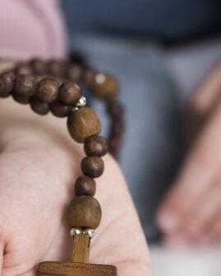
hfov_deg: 9.1
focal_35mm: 167
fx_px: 1367
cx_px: -80
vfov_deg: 11.5
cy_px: 212
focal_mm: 50
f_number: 2.5
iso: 800
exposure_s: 1/640
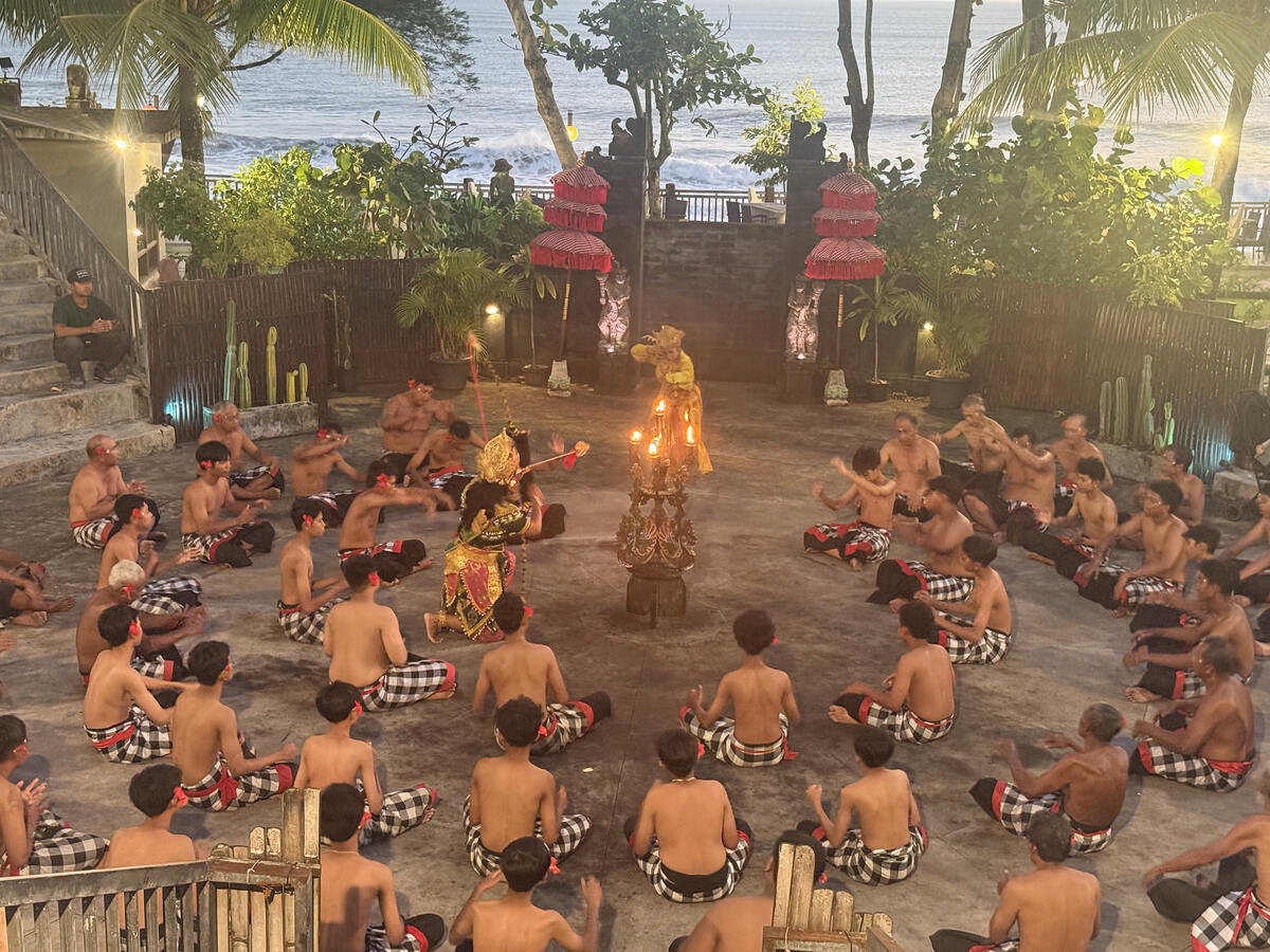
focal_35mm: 48
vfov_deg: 30.3
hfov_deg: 39.7
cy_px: 476
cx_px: 635
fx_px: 1761
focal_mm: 6.76
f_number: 1.78
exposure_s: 1/25
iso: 500
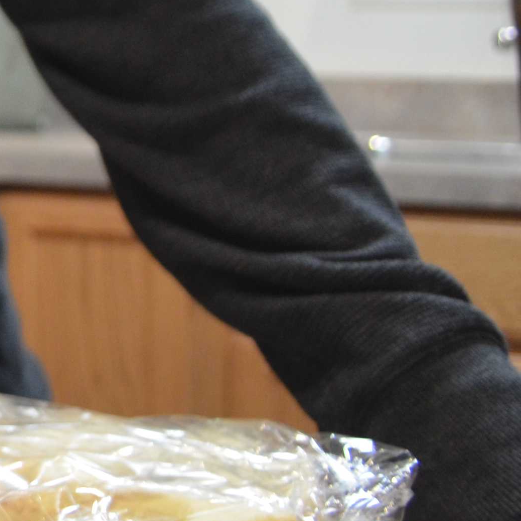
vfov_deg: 15.2
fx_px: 1856
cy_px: -165
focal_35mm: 109
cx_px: -695
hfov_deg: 12.7
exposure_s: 1/40
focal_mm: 18
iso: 800
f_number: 3.5
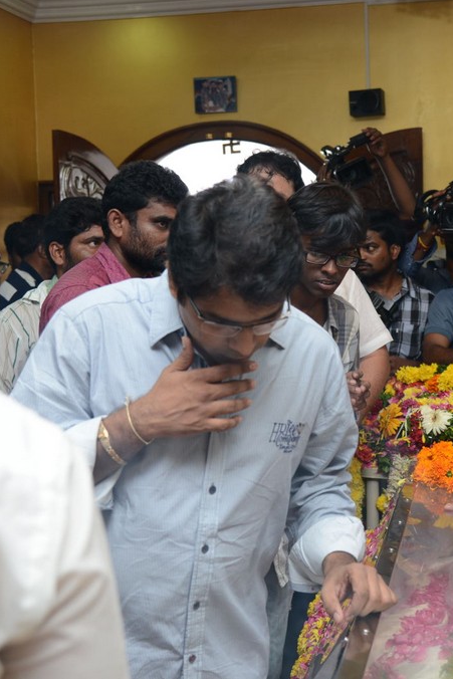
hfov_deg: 25.3
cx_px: 318
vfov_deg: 37.5
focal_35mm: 53
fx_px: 1000
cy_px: 338
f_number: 4.5
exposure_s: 1/125
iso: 640
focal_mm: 35
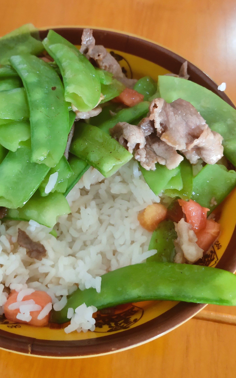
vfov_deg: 49.1
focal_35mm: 40
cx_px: 73
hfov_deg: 31.7
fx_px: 412
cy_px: 160
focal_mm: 4.27
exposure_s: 1/100
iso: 193
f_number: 1.8
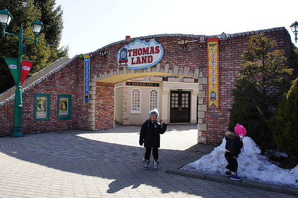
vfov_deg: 43.5
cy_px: 99
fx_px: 248
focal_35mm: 30
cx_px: 149
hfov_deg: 62.0
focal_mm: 20
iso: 200
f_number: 11
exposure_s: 1/80
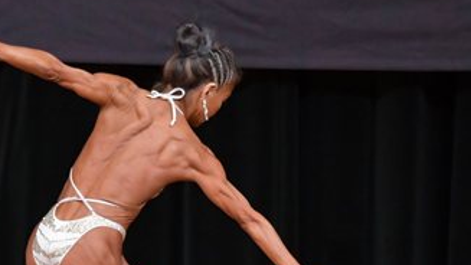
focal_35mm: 670
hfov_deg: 3.2
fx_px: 8368
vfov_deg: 1.8
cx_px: 110
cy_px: 169
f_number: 5.6
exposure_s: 1/400
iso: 4000
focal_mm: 180
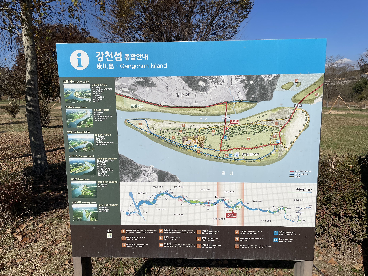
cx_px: 184
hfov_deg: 67.3
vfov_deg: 53.1
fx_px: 276
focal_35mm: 26
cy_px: 138
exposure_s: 1/9804
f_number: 1.6
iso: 32
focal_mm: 4.2
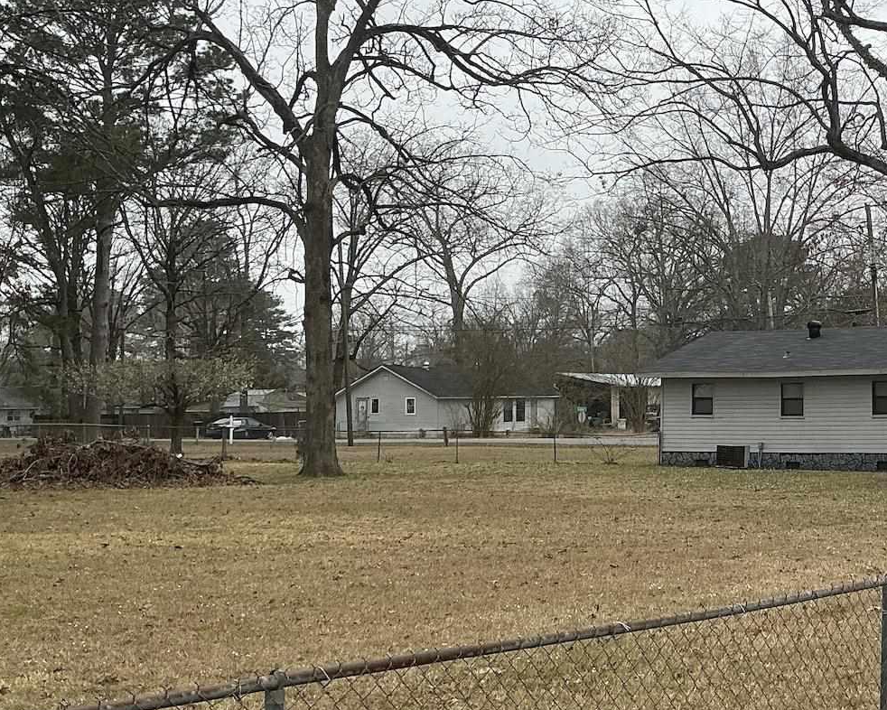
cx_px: 819
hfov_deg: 31.3
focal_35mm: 57
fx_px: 1497
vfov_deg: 26.6
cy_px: 286
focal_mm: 3
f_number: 1.8
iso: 25
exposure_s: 1/929
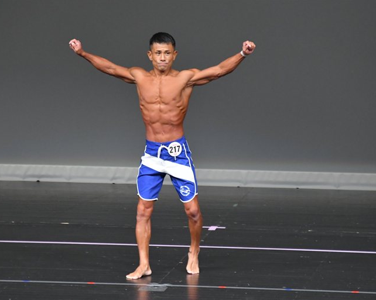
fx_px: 4349
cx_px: 174
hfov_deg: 5.0
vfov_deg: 4.0
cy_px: 150
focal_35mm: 391
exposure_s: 1/400
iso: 5000
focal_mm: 230
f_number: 5.6
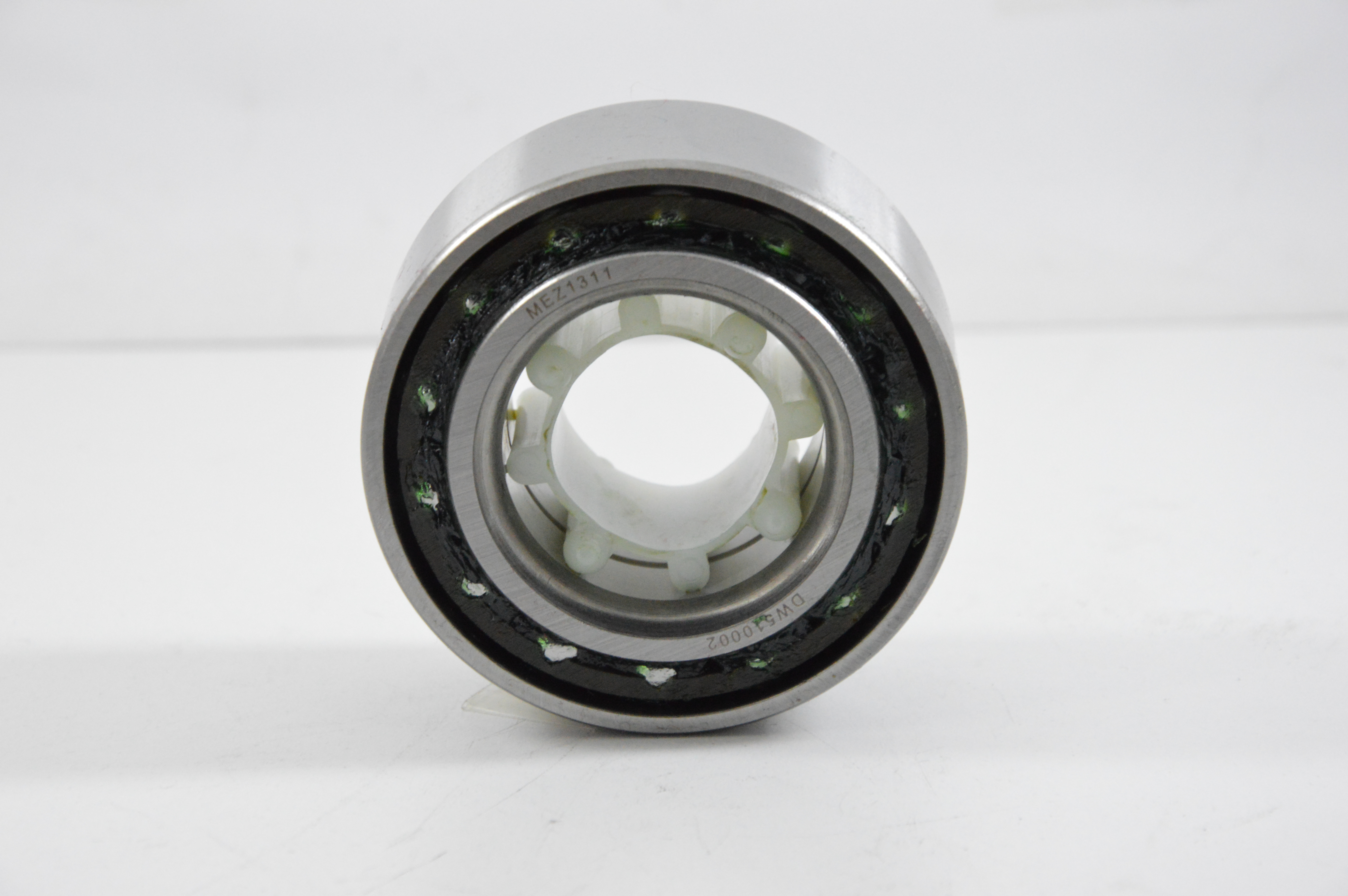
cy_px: 448
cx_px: 674
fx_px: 5163
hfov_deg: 14.9
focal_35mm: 138
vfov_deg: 9.9
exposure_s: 1/100
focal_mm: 92
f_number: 8
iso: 3200
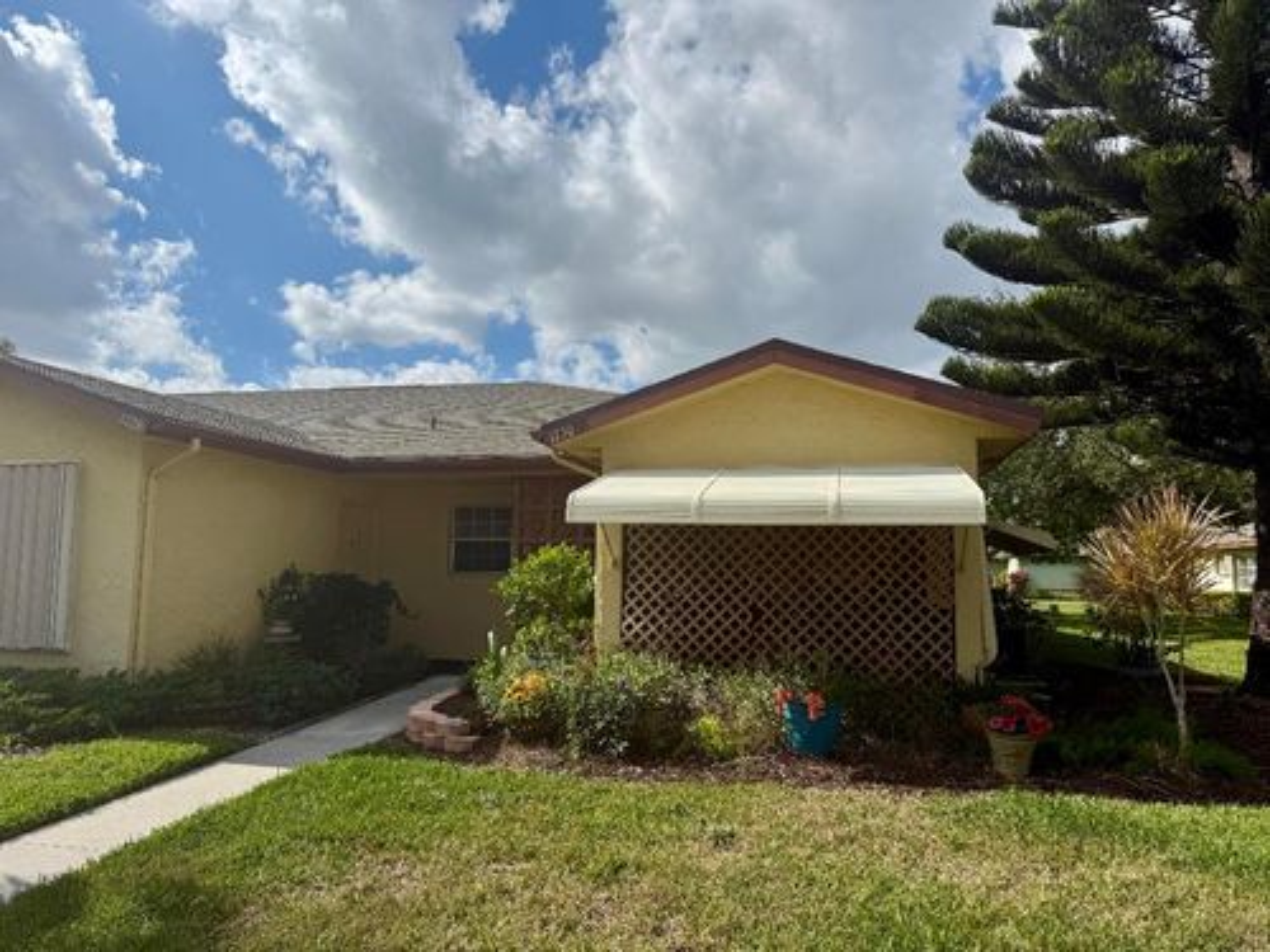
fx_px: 881
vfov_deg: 56.8
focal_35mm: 24
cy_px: 476
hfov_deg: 71.6
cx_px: 635
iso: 80
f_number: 1.78
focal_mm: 6.76
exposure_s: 1/9091
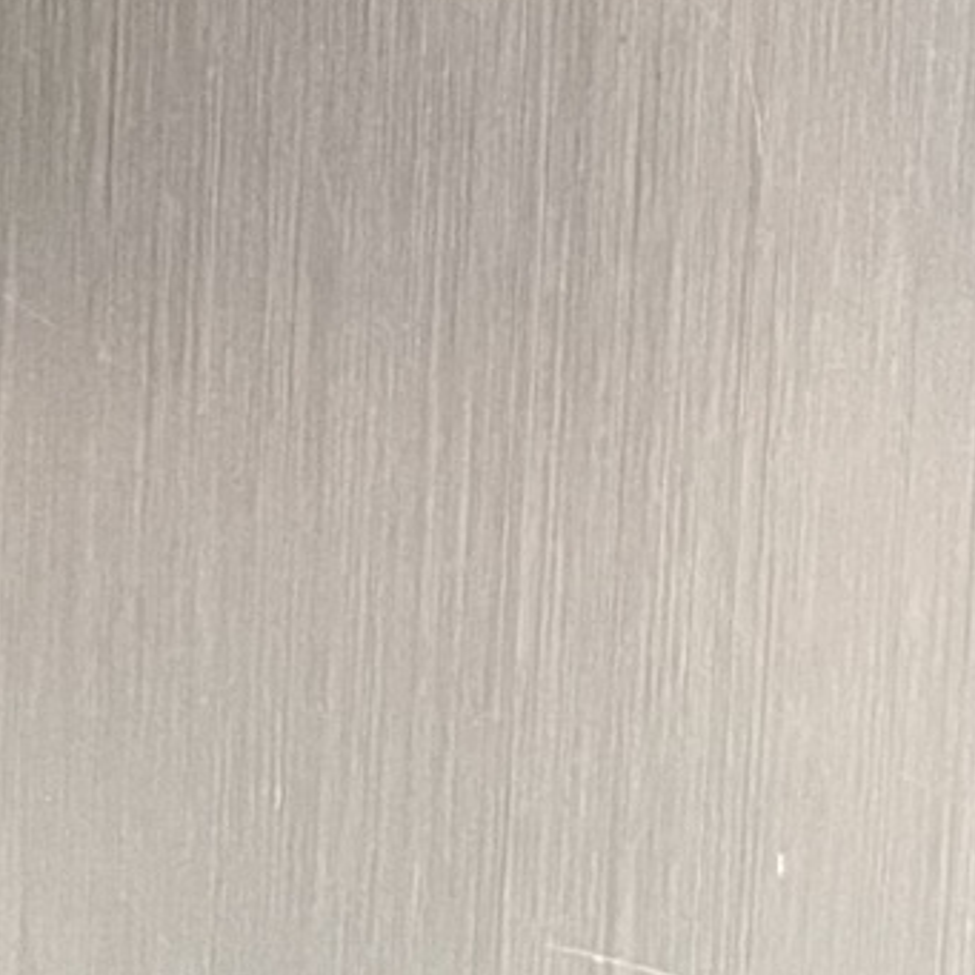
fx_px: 4398
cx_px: -1169
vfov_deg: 12.6
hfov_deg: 11.1
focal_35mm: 138
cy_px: 346
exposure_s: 1/39
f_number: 1.6
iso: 640
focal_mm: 5.1
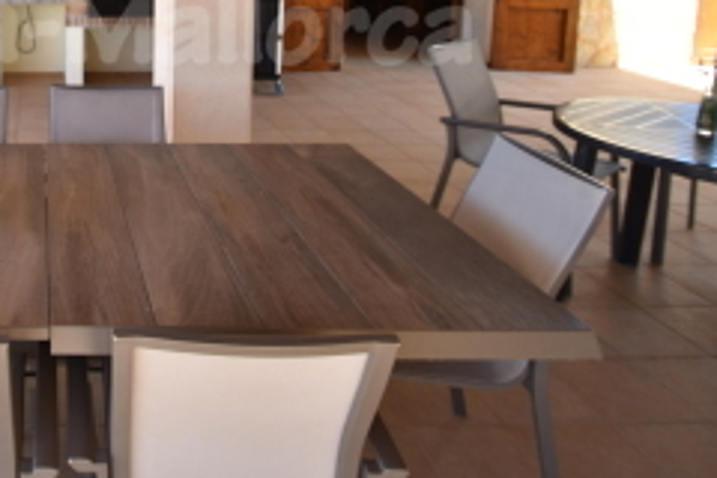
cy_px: -1
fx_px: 637
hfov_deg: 49.1
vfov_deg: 36.8
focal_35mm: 32
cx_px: 15
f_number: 7.1
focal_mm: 10
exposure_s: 1/30
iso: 100
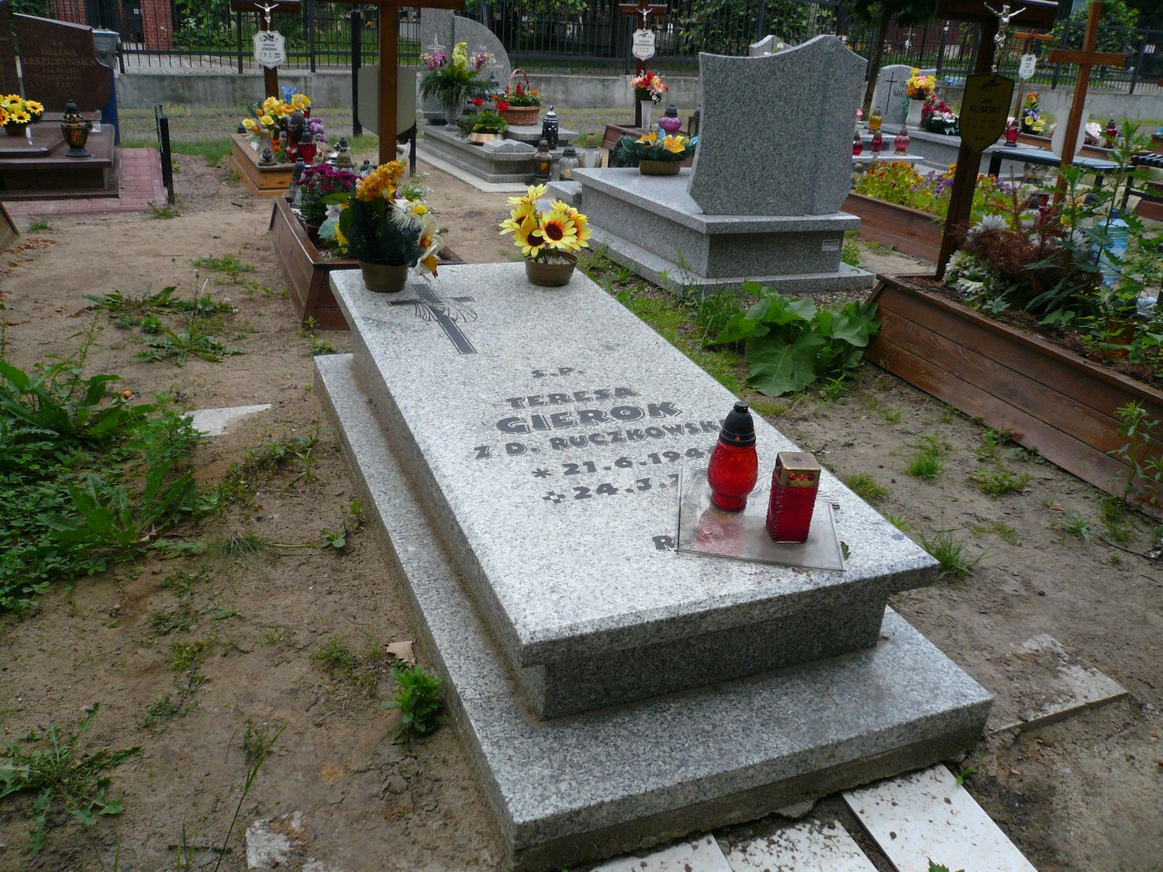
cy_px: 436
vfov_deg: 49.7
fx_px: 941
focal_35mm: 28
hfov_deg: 63.4
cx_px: 582
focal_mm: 4.6
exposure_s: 1/400
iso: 100
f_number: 2.8
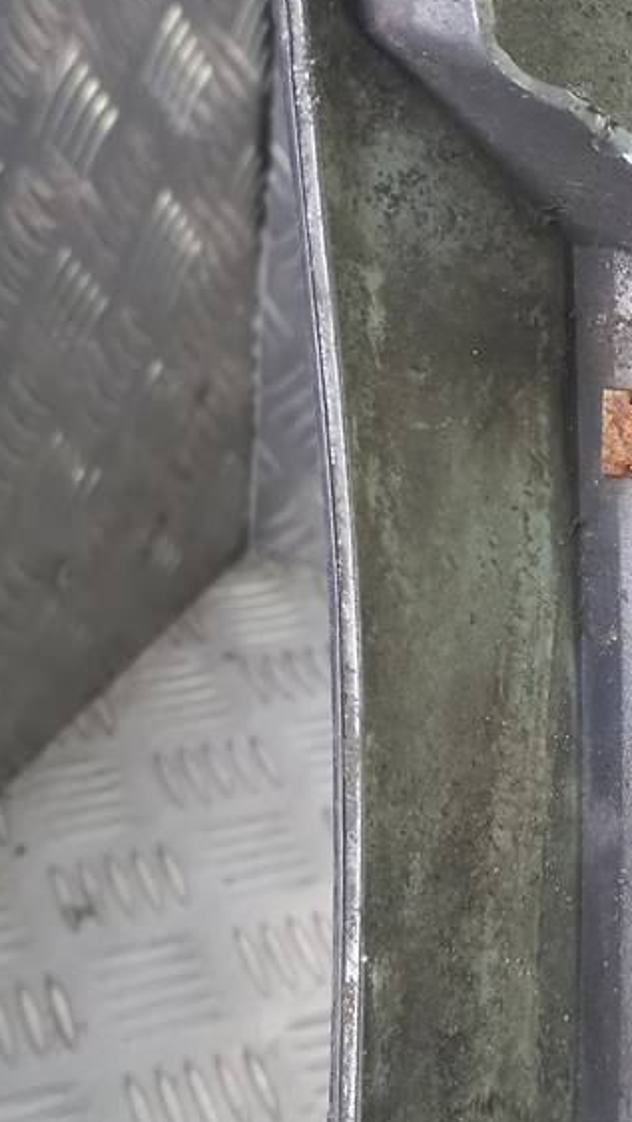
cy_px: 406
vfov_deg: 31.7
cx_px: 566
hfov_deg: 18.0
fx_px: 1965
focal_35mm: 66
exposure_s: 1/50
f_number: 1.8
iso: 125
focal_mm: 4.6
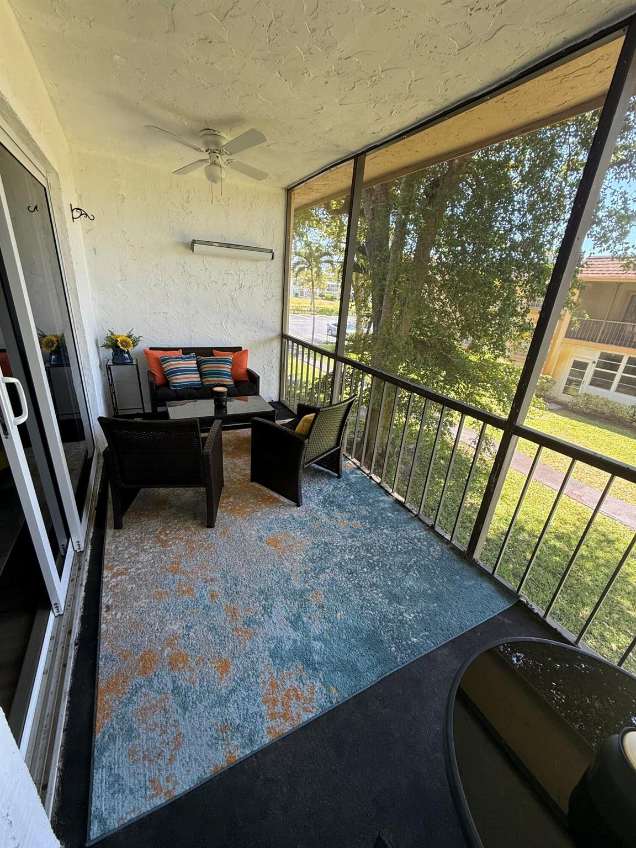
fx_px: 343
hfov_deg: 85.7
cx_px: 318
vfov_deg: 102.1
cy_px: 424
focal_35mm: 14
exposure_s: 1/99
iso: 100
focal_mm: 2.22
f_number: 2.2
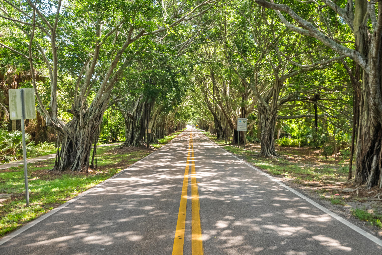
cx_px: 191
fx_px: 372
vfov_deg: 37.9
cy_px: 128
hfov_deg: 54.4
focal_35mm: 35
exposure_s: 1/50
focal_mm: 35
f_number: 8
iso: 1600
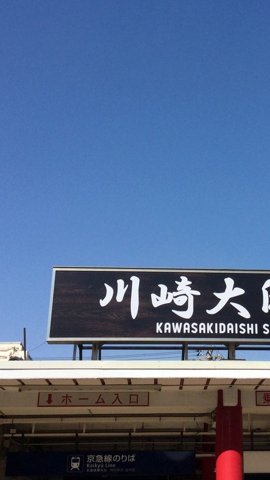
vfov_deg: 37.1
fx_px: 712
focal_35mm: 56
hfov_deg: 21.2
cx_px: 217
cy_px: 194
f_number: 2.4
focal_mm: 3.3
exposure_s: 1/1852
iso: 25
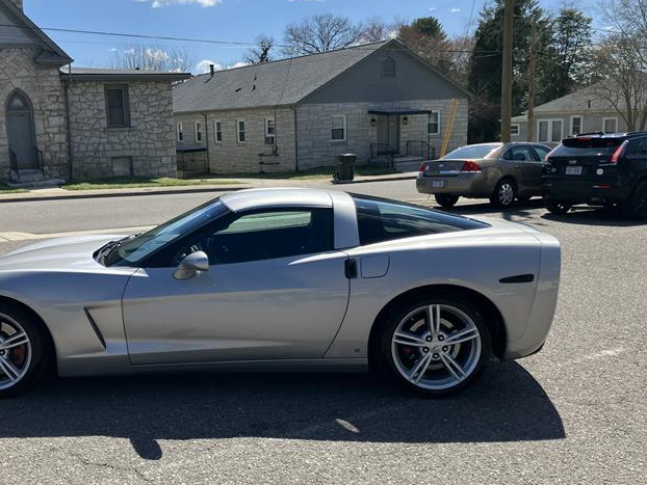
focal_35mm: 36
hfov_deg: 50.7
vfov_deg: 39.7
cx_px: 234
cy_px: 250
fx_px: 673
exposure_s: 1/1621
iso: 32
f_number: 1.8
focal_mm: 3.99
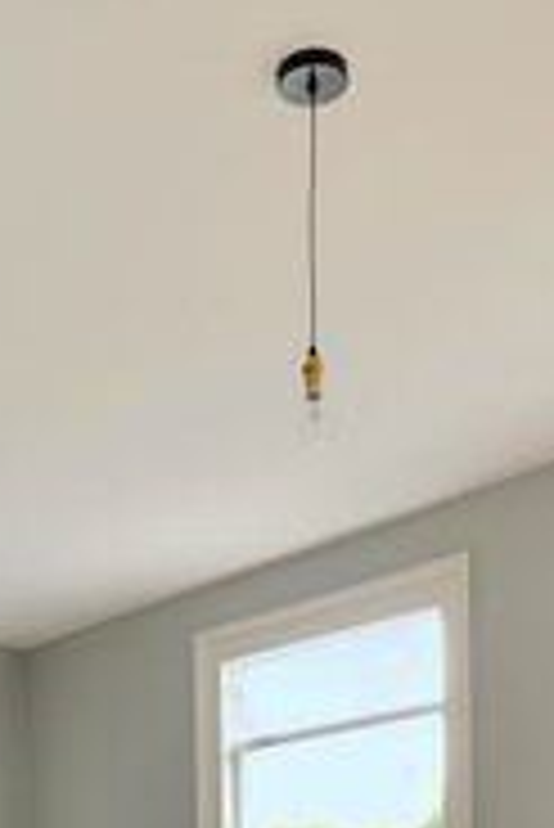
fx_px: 1313
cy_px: 875
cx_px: 207
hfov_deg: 23.8
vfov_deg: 31.6
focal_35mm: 57
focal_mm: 10
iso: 200
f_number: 11
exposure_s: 1/4
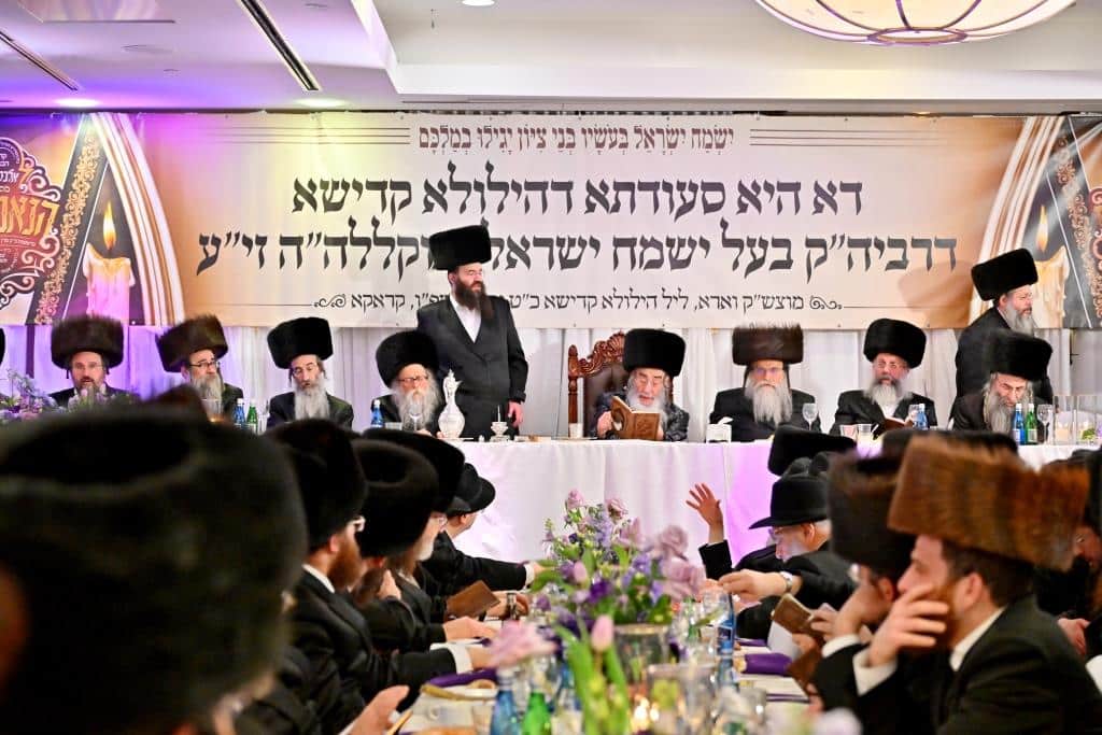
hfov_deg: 28.4
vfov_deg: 19.2
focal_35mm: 71
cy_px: 368
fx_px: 2174
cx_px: 551
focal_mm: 71
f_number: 4
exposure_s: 1/250
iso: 2500
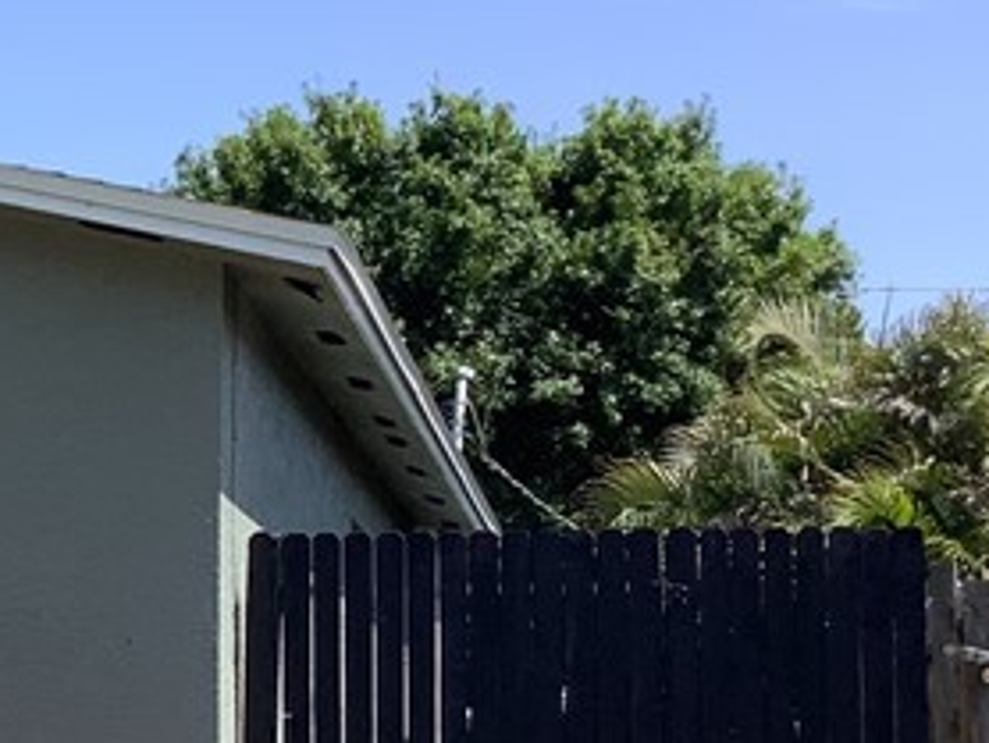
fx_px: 3260
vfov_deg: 13.0
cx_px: -608
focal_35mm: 114
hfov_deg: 15.5
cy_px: 551
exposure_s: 1/994
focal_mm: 3.3
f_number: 2.4
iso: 25
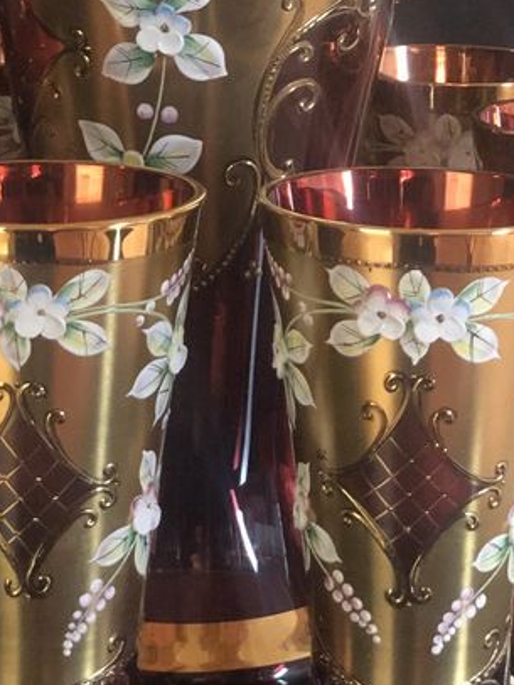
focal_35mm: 128
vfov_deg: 15.2
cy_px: 51
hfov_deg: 11.6
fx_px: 2532
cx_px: 248
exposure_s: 1/8
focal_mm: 6
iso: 200
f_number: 2.4
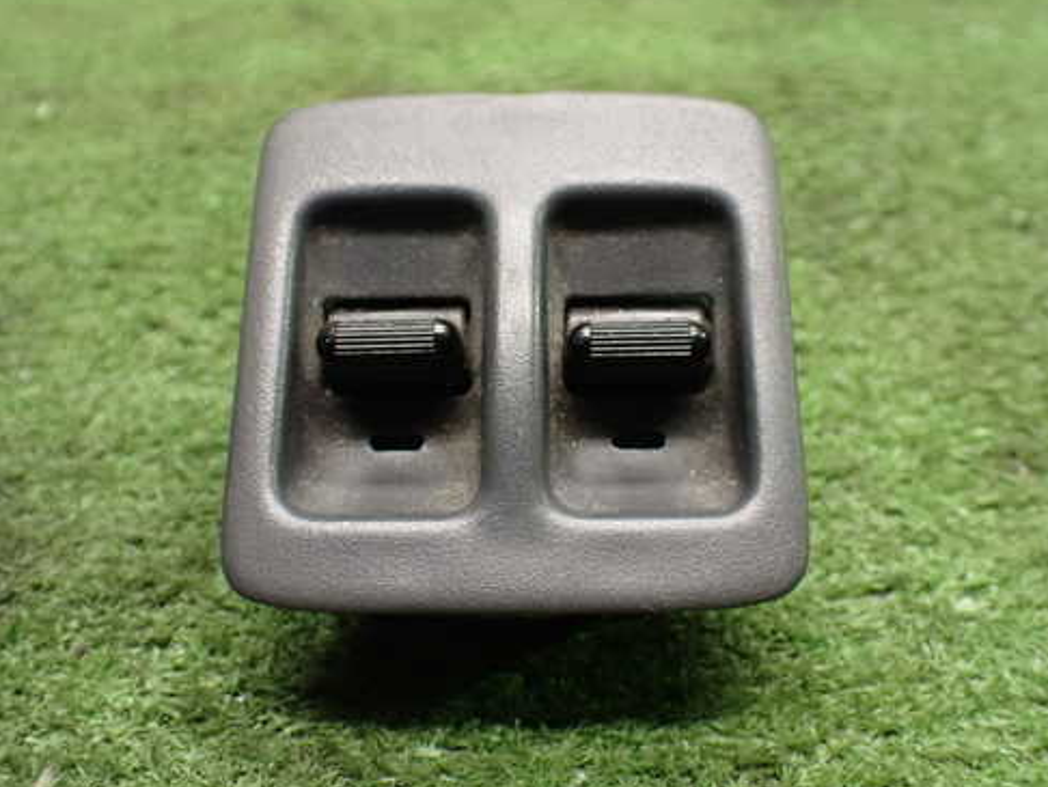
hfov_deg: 50.1
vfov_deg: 38.7
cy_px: 369
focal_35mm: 37
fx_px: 1121
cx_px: 541
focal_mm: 5.4
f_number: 2.3
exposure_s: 1/80
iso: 800
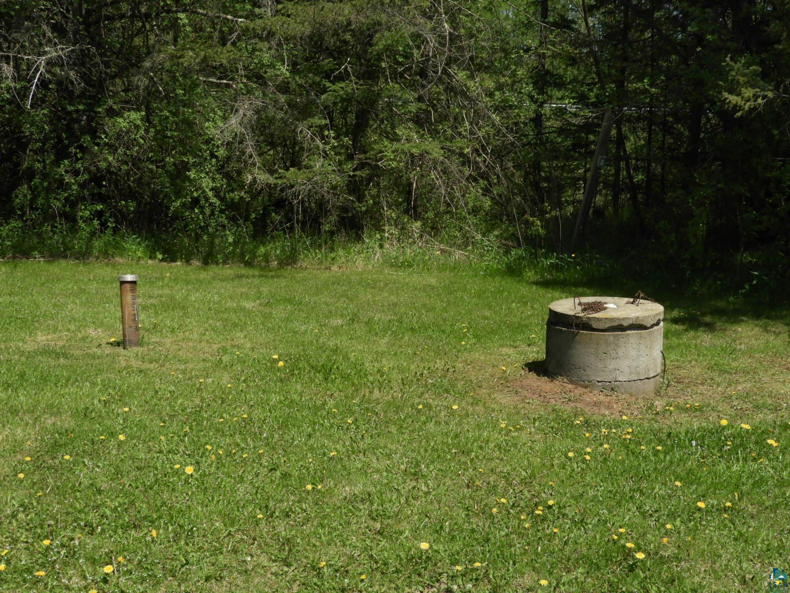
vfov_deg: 32.2
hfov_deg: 42.1
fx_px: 1027
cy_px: 296
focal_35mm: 45
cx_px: 395
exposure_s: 1/1000
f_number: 4
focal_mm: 8.1
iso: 100
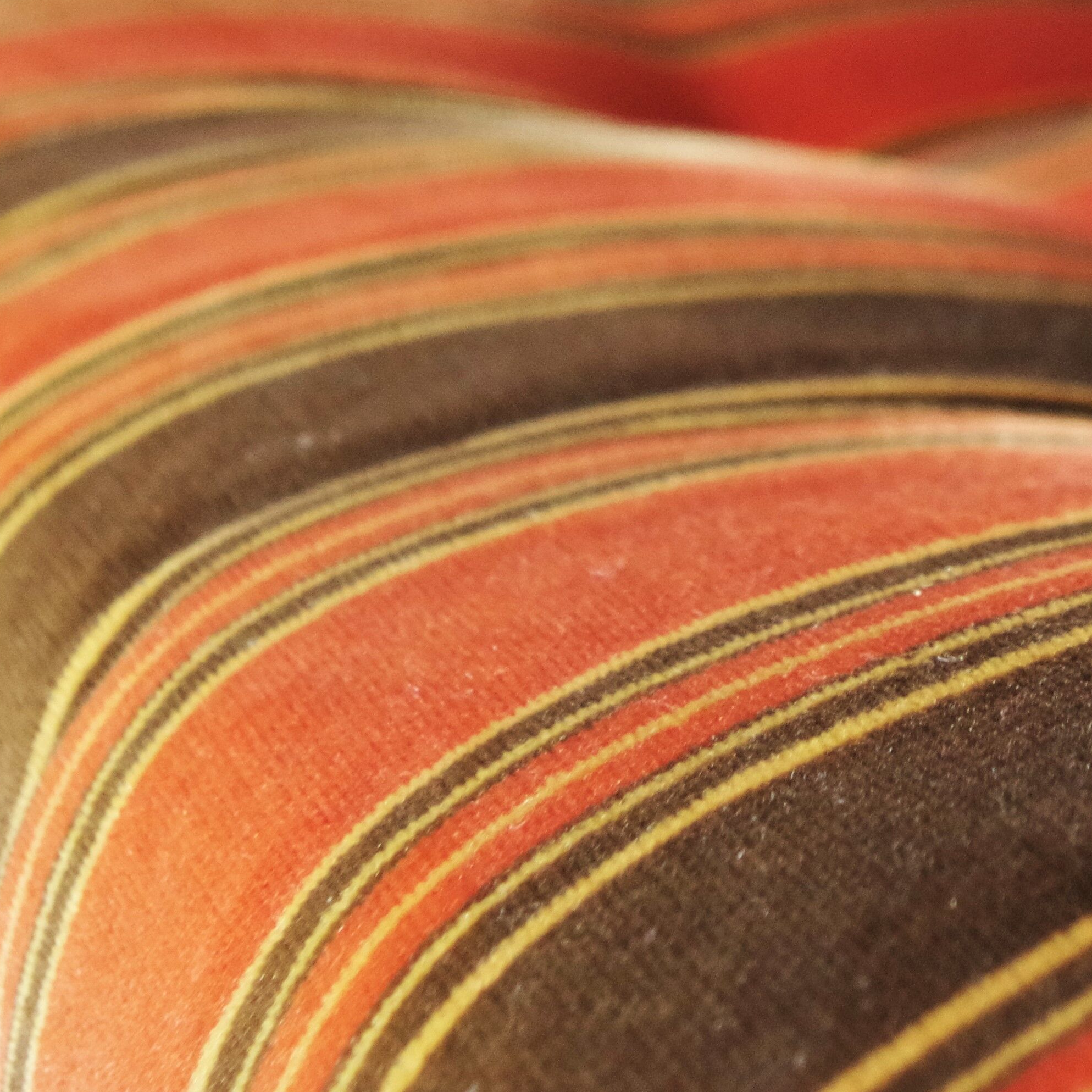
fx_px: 2748
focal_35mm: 77
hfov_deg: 21.7
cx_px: 1078
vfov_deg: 21.8
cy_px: 38
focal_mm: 20
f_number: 4
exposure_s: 1/60
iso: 1600
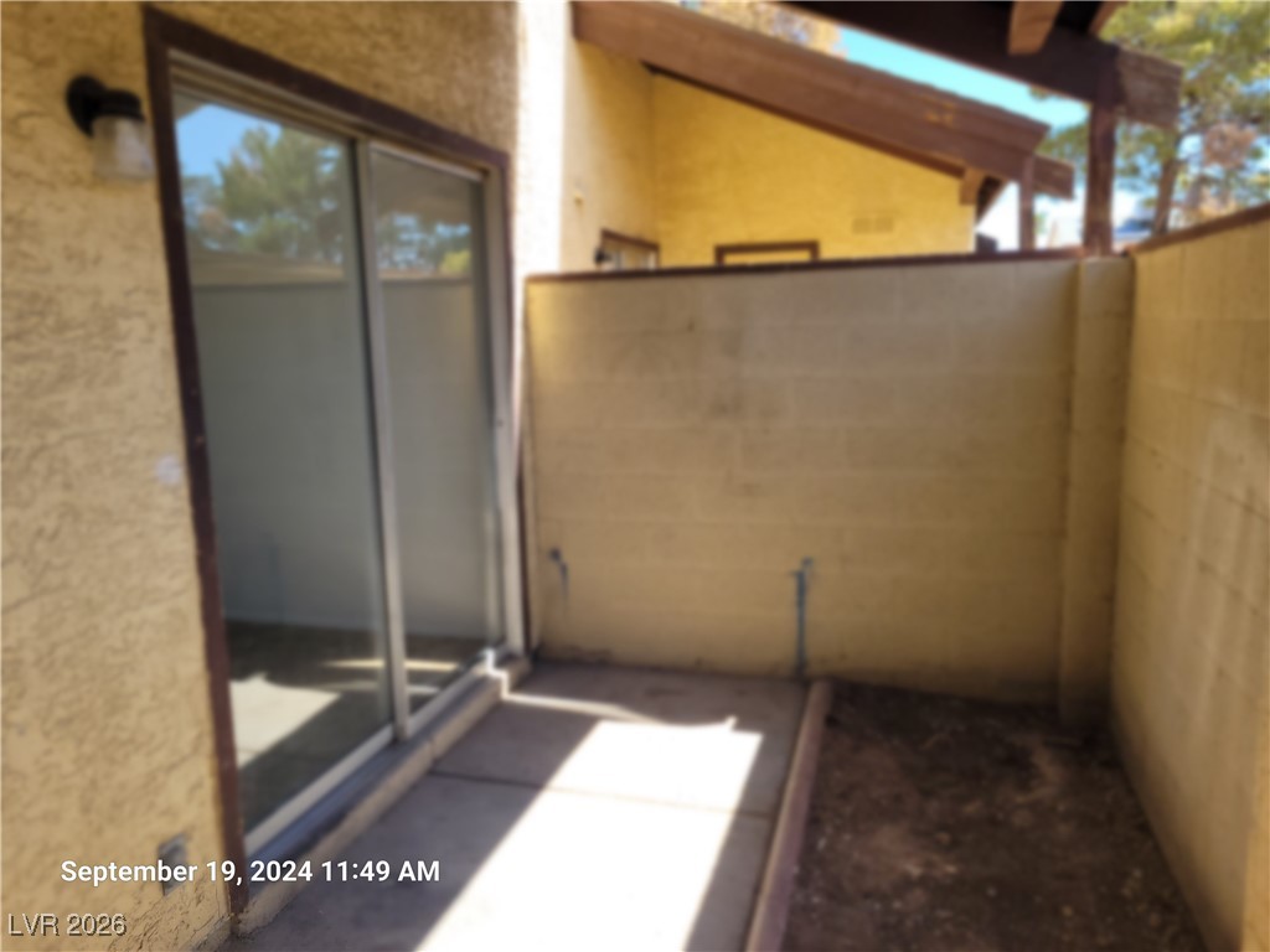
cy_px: 476
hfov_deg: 67.3
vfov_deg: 53.1
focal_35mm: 26
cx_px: 635
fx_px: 954
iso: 40
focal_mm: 5.4
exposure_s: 1/628
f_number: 1.8
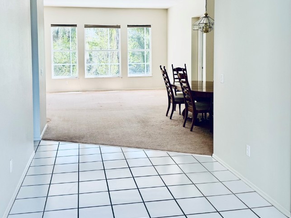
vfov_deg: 37.2
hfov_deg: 49.0
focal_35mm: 38
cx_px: 138
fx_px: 319
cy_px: 67
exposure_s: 1/204
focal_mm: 6.76
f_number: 1.78
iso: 64
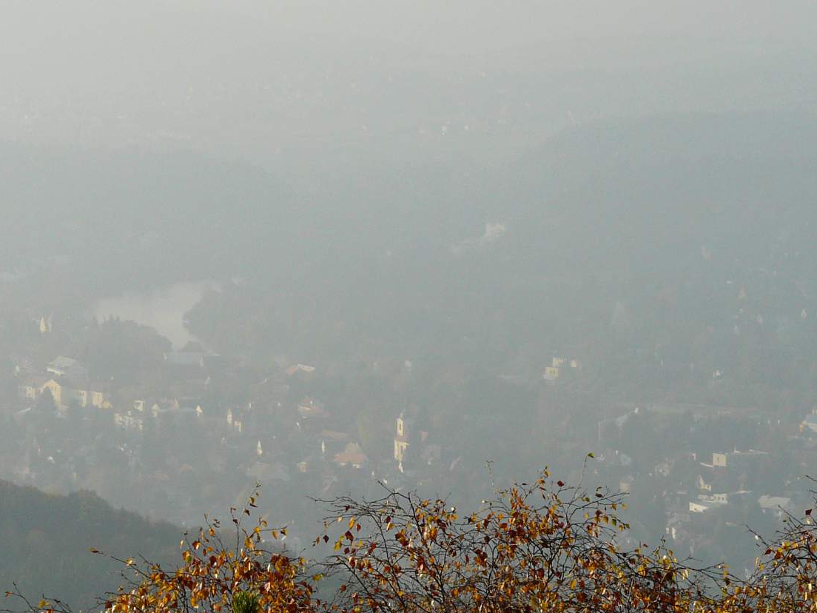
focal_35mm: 212
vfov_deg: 7.0
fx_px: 5004
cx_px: 423
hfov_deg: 9.3
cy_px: 224
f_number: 5.6
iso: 100
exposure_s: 1/500
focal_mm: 19.2
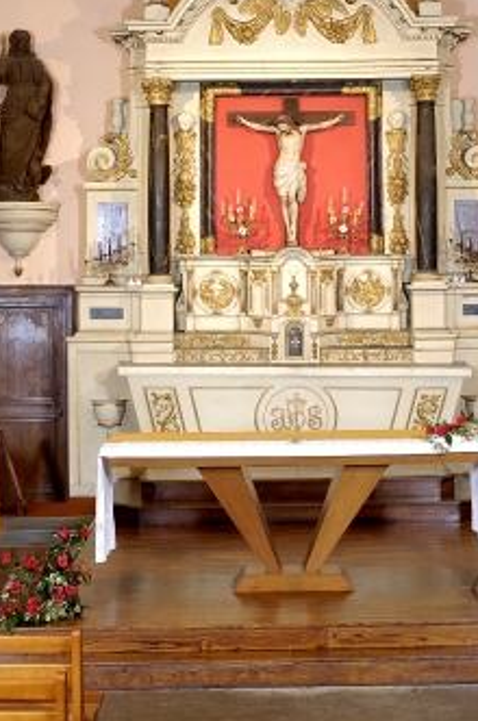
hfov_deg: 15.5
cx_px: 293
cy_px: 204
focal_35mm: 88
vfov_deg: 23.0
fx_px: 1760
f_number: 8
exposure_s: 2
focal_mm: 38
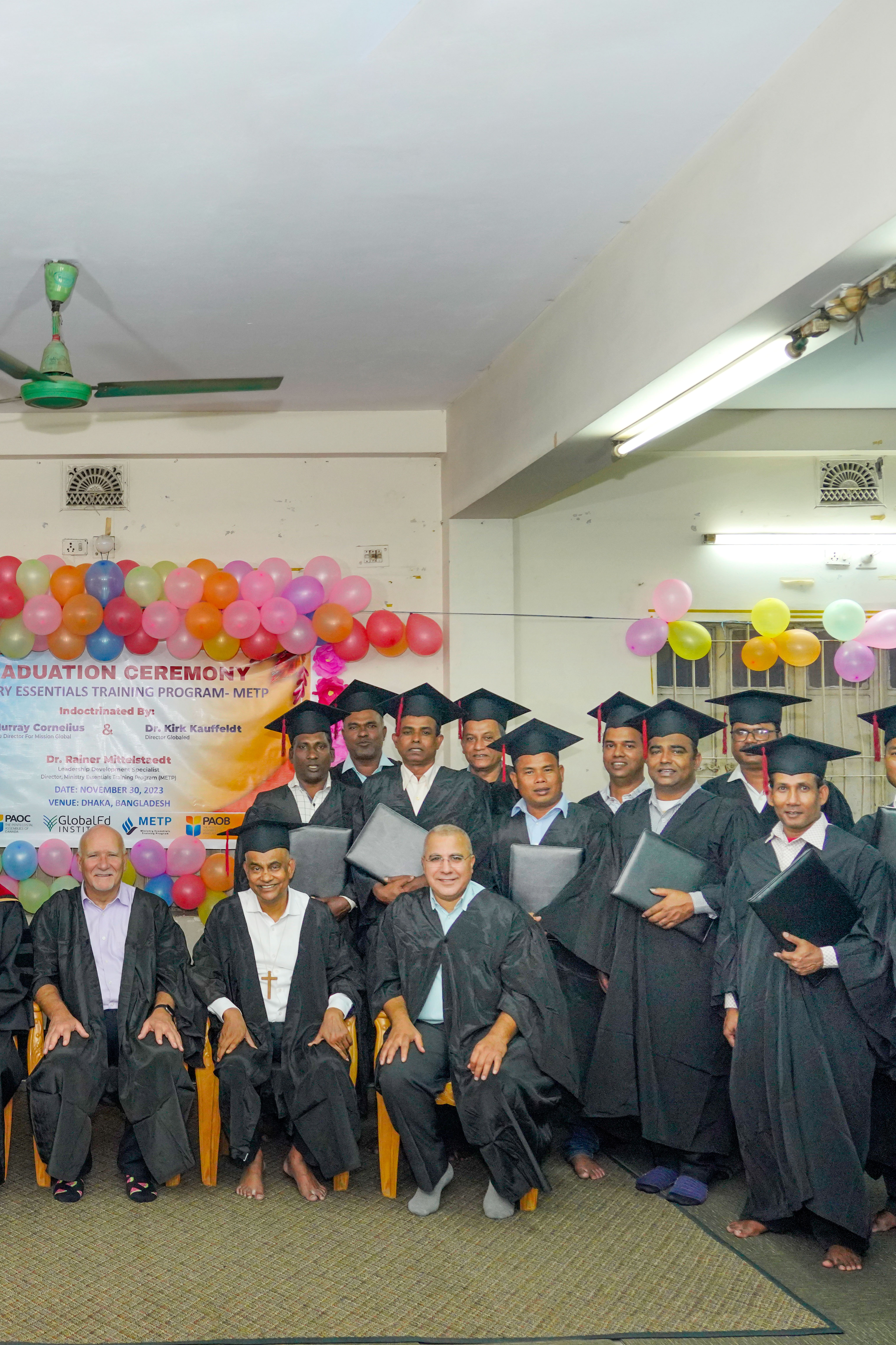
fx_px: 1381
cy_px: 689
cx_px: 85
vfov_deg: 51.9
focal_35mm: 37
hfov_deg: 33.9
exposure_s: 1/200
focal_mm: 24
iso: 1250
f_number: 4
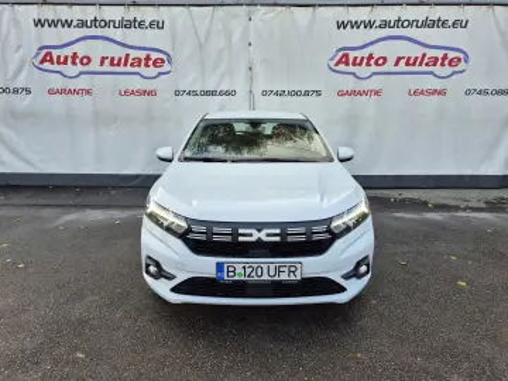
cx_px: 254
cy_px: 190
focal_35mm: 23
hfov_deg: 73.9
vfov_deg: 58.9
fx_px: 338
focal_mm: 5.4
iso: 25
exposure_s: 1/244
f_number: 1.8
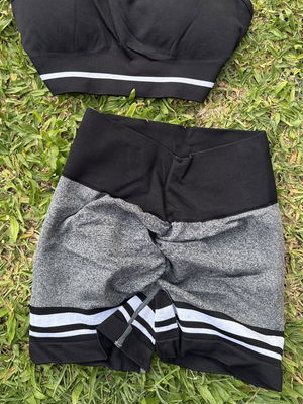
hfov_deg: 44.2
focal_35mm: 32
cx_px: 154
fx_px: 373
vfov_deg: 56.1
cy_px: 150
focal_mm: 6.76
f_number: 1.78
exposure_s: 1/297
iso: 80
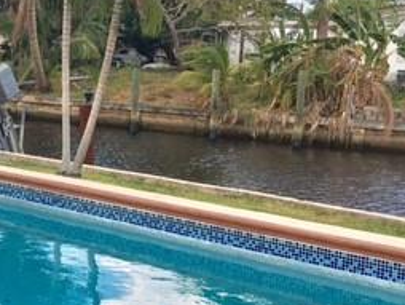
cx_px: -27
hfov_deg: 25.0
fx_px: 855
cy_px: 174
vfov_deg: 20.2
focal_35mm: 73
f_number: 2.2
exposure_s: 1/509
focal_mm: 4.15
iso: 25
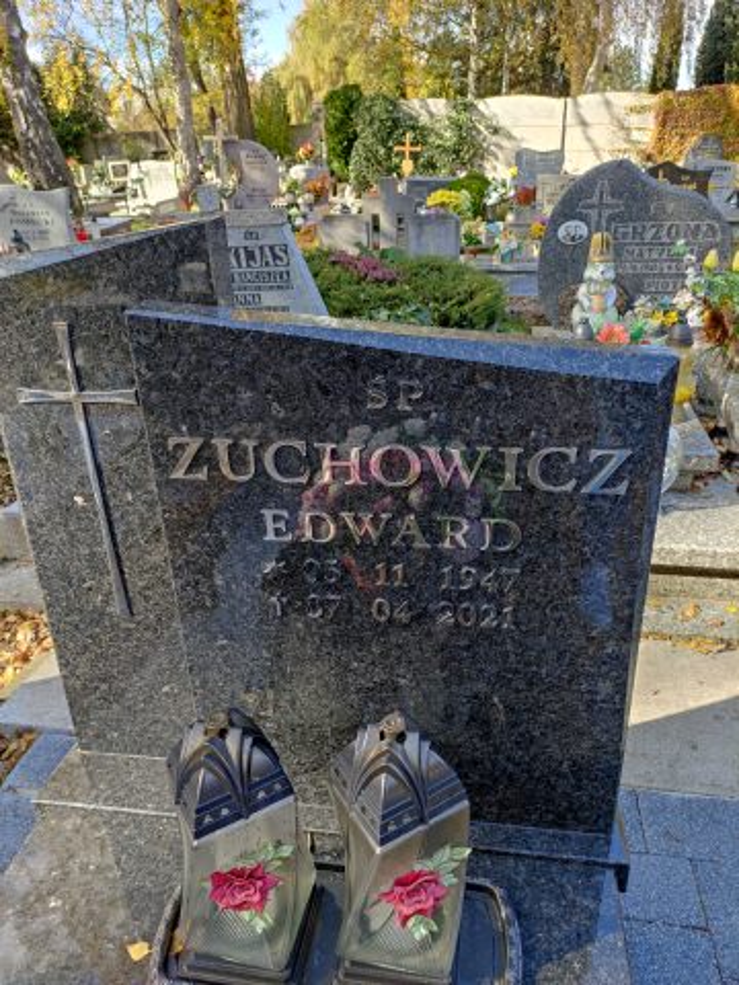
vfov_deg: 69.4
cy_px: 492
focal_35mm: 25
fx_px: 712
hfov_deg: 54.9
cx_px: 370
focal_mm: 5.43
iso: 82
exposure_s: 1/100
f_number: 1.89
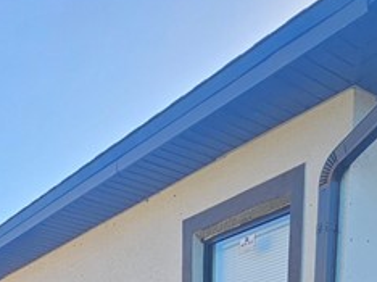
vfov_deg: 17.0
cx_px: 176
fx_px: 620
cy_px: 595
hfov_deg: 33.8
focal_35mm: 57
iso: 50
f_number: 2.2
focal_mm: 2.2
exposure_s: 1/611
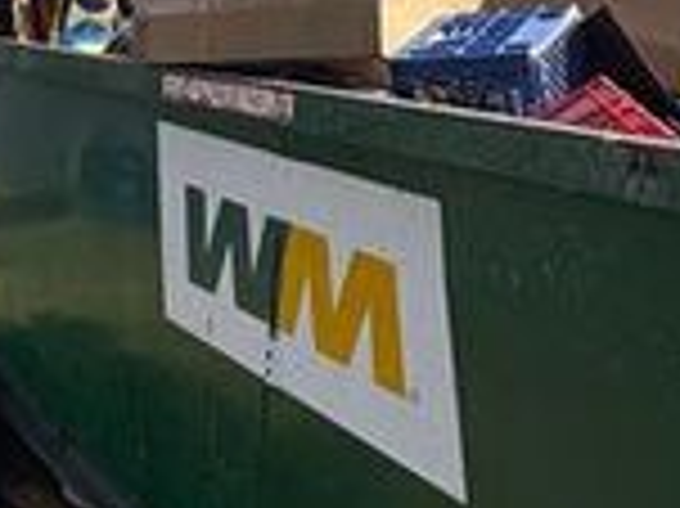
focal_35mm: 62
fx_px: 1217
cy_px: 52
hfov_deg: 24.9
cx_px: -306
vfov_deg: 23.0
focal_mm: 2.22
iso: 40
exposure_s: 1/910
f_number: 2.2
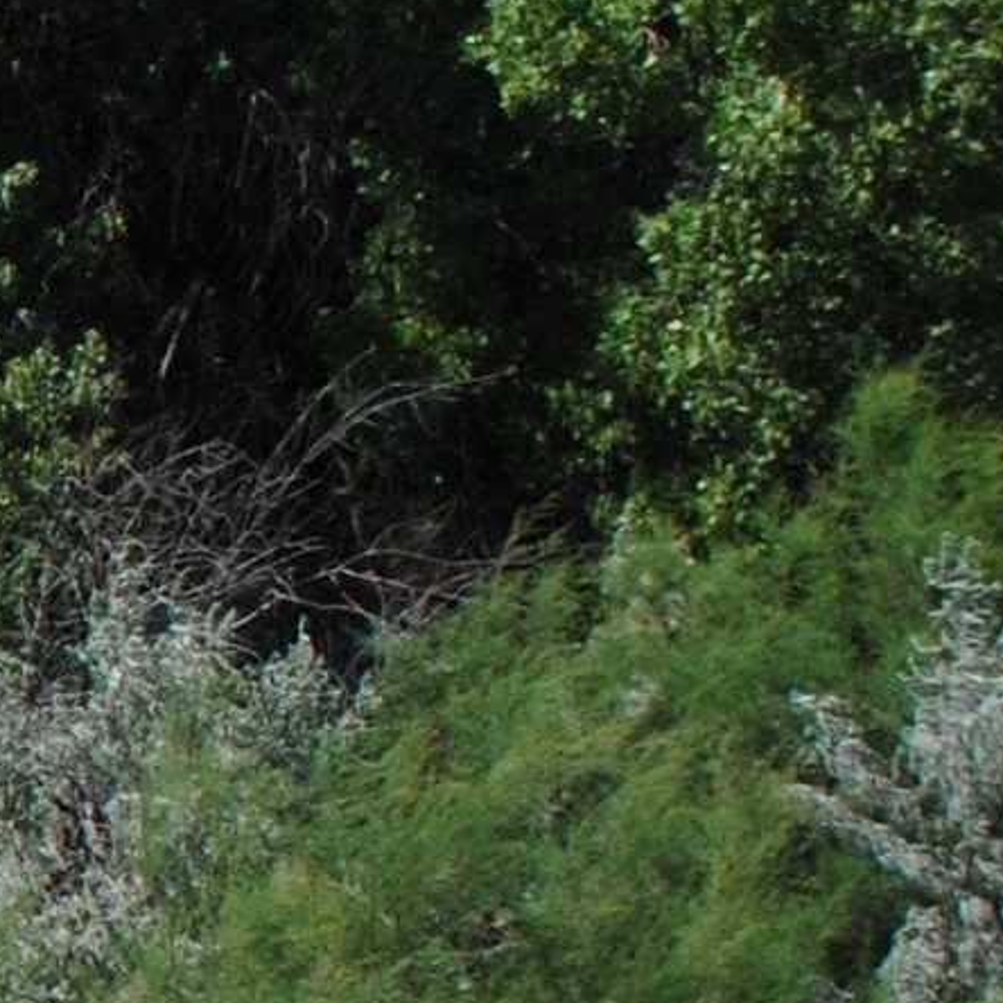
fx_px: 5212
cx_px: -1570
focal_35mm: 159
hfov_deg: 9.5
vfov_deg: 10.9
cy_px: 1010
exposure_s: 1/250
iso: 100
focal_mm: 18
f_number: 8
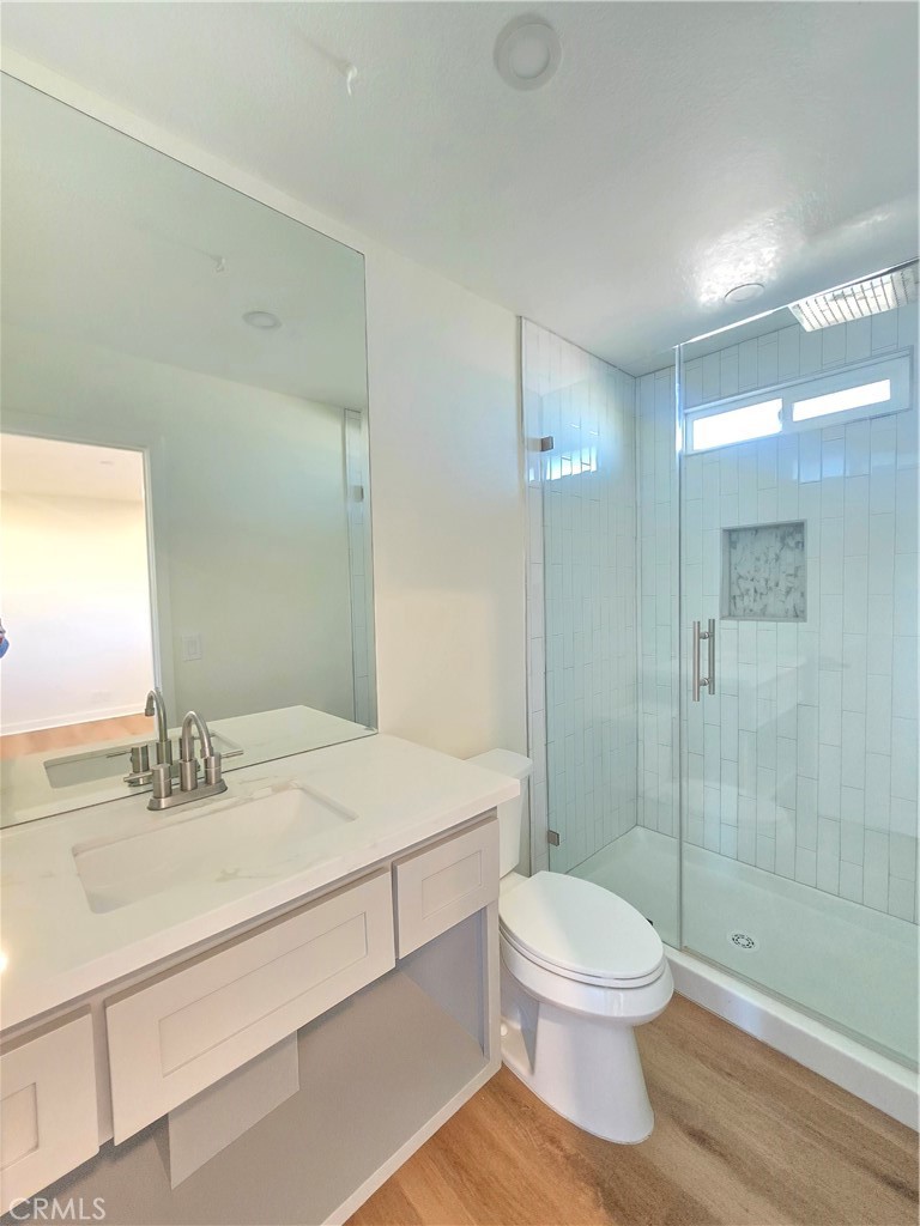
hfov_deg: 89.9
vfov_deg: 106.2
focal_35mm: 13
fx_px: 461
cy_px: 613
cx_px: 460
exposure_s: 1/60
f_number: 2.2
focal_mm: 2.2
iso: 1600
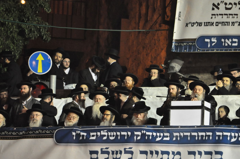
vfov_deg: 3.5
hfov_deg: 5.3
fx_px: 2596
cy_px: 80
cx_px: 120
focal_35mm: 390
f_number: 5.6
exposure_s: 1/80
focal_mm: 260
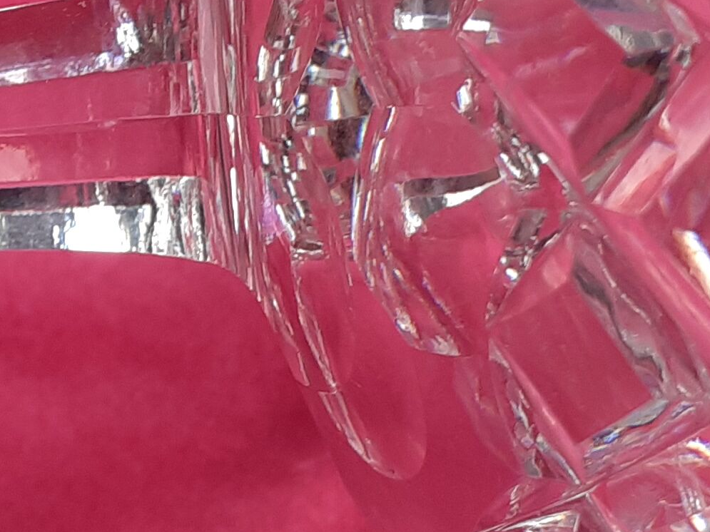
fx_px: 2297
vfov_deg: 13.2
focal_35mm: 112
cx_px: 239
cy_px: 218
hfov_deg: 17.5
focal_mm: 3.6
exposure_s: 1/160
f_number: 1.9
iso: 40
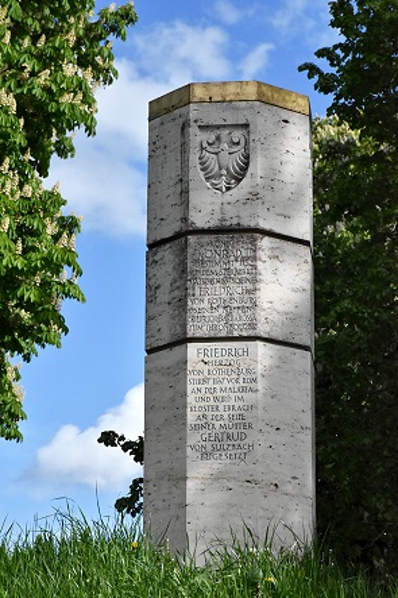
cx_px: 199
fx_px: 1991
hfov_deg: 11.4
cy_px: 299
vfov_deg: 17.1
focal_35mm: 120
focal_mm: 80
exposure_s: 1/8000
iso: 2800
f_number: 11
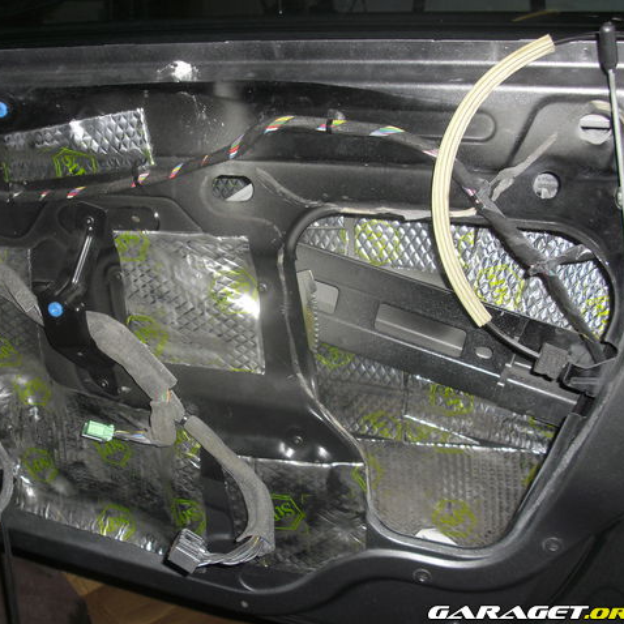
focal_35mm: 45
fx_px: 918
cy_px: 312
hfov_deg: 37.3
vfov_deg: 37.6
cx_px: 234
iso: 100
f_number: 2.8
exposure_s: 1/60
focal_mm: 6.2
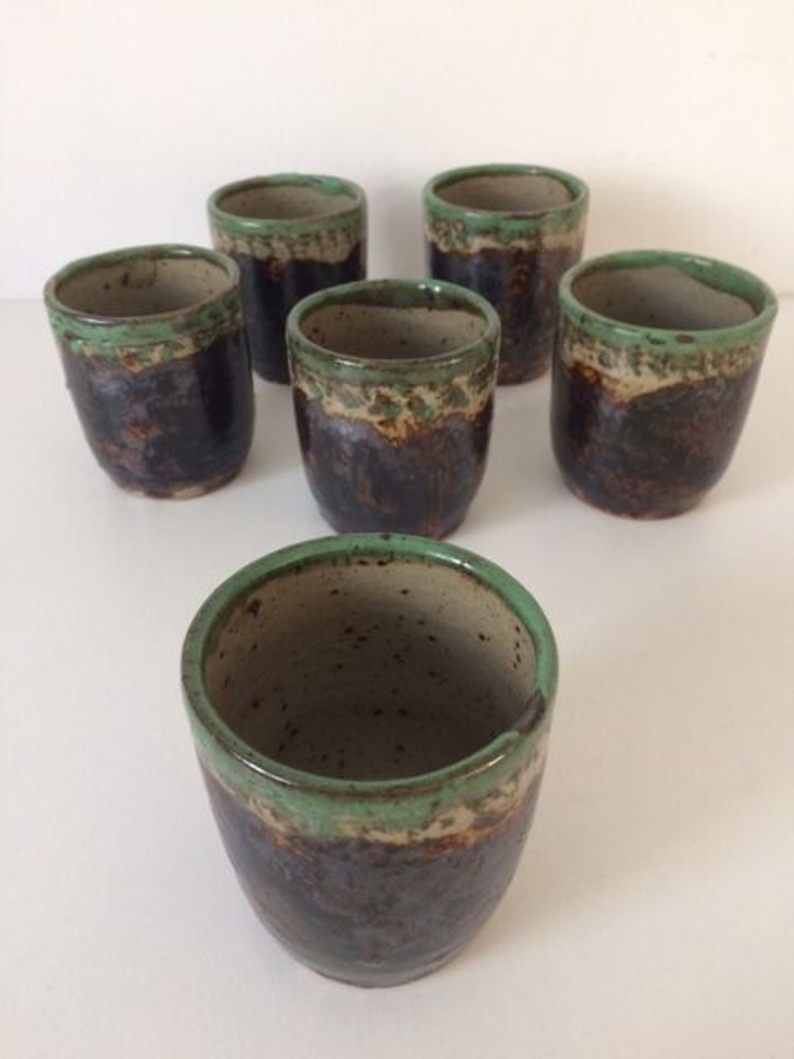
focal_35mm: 29
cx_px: 397
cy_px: 530
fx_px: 887
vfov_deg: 61.7
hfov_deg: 48.2
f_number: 2.2
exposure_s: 1/33
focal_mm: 4.15
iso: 160
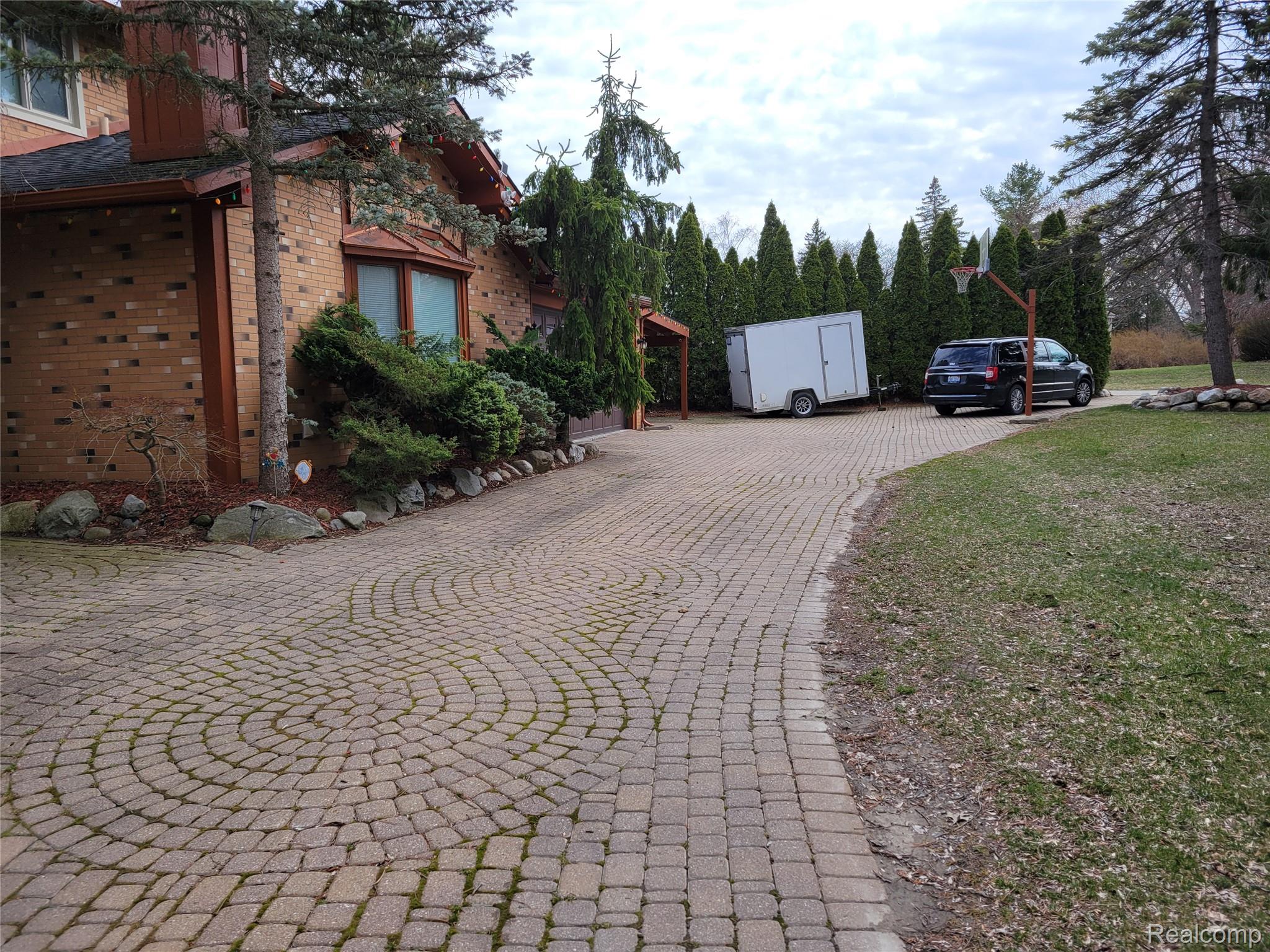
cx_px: 635
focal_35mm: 26
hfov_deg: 67.3
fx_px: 954
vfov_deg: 53.1
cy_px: 476
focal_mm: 5.4
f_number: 1.8
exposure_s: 1/1601
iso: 40
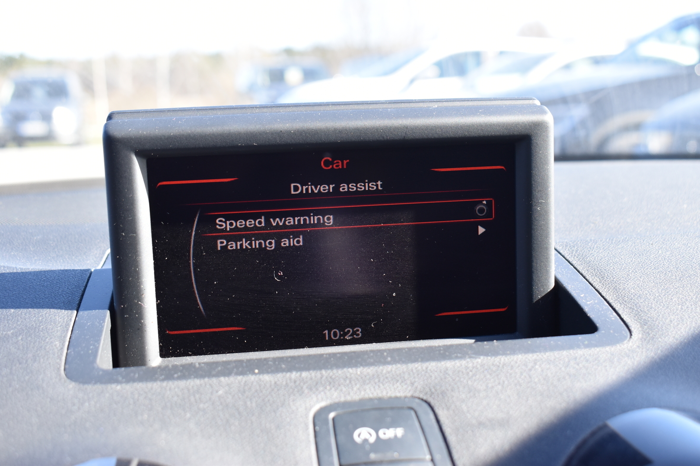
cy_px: 233
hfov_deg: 42.3
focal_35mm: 46
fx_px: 904
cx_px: 350
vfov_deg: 28.9
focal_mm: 31
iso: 400
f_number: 6.7
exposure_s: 1/180
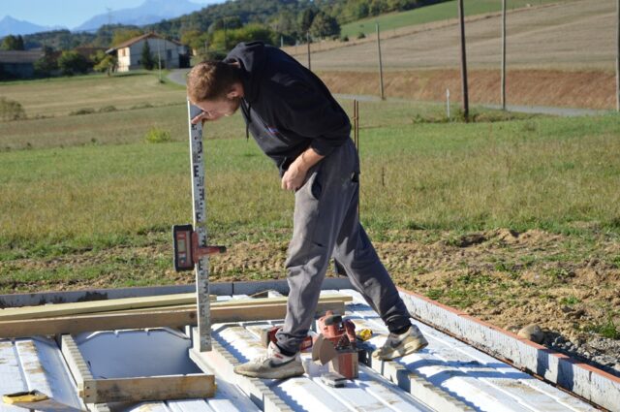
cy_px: 206
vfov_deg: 14.7
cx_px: 310
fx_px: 1600
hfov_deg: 21.9
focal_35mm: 93
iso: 100
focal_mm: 62
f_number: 8
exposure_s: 1/250
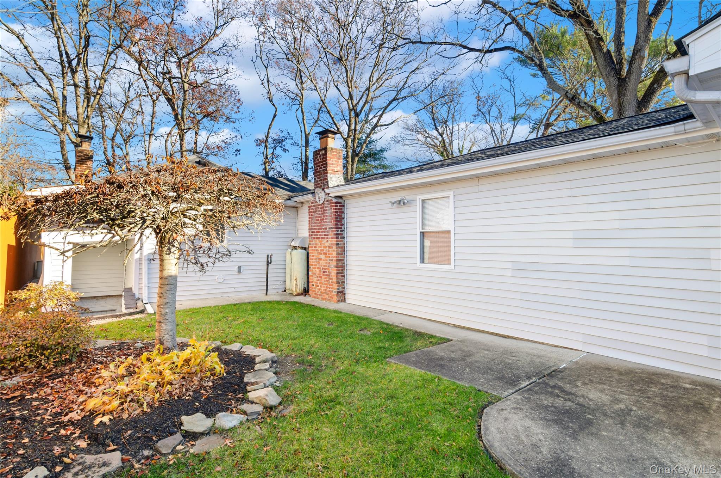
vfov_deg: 71.8
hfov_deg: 95.1
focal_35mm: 16
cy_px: 239
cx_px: 360
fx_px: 330
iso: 400
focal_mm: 11
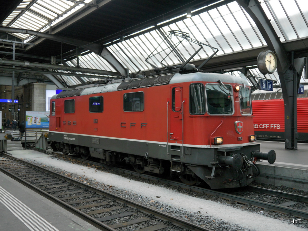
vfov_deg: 39.7
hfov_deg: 51.4
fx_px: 320
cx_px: 154
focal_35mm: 36
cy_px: 116
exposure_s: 1/60
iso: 320
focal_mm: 18
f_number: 4.1
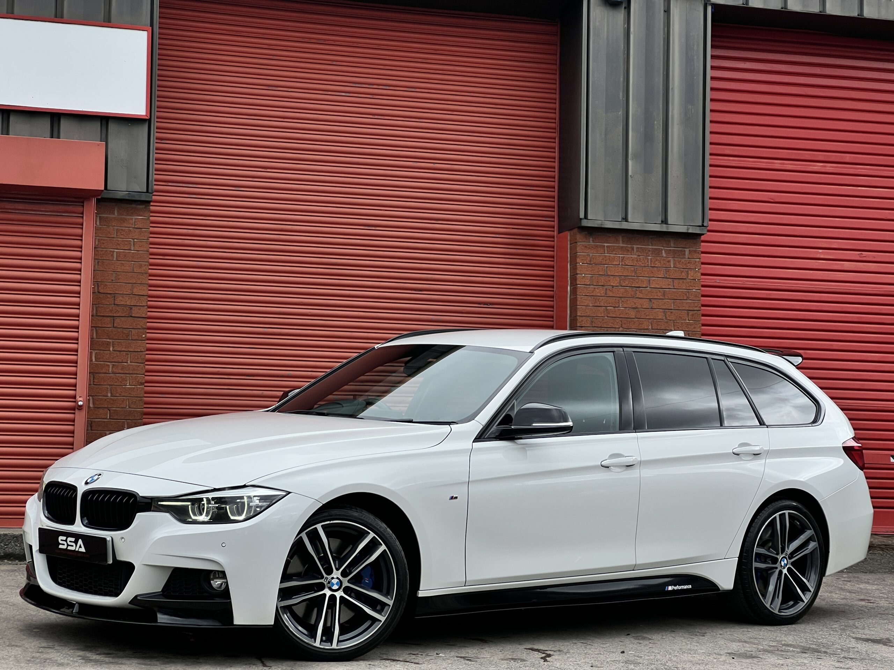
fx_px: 1989
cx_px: 447
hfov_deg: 25.3
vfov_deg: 19.1
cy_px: 335
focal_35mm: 77
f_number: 2.8
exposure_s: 1/747
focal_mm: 9
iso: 32
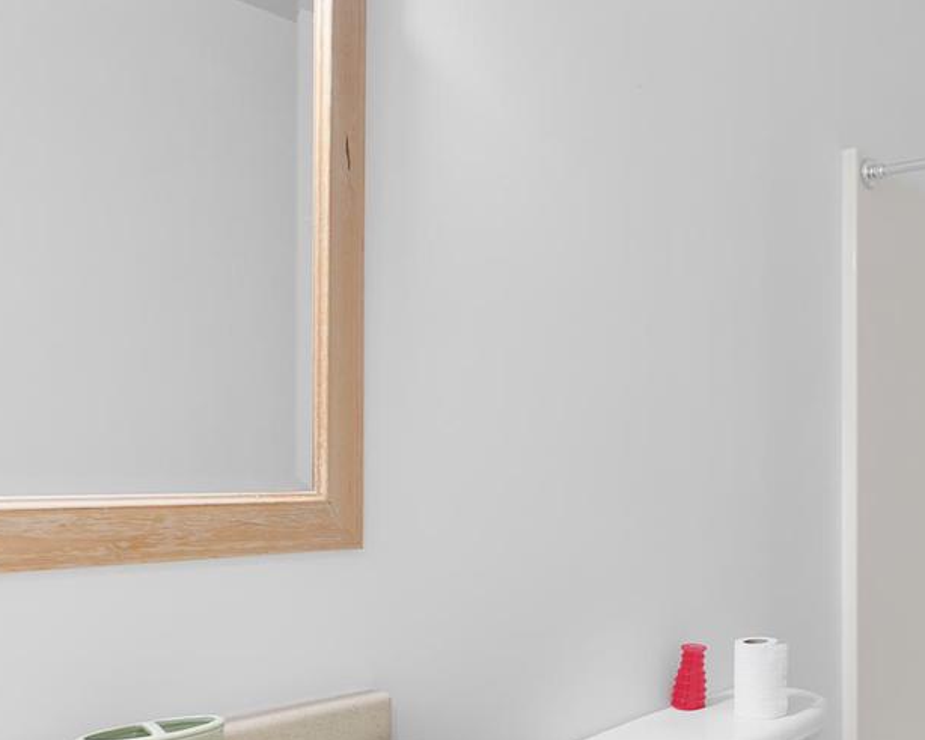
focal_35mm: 33
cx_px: 919
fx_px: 903
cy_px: 505
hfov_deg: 45.9
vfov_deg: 43.8
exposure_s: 1/105
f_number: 4
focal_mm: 10
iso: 320
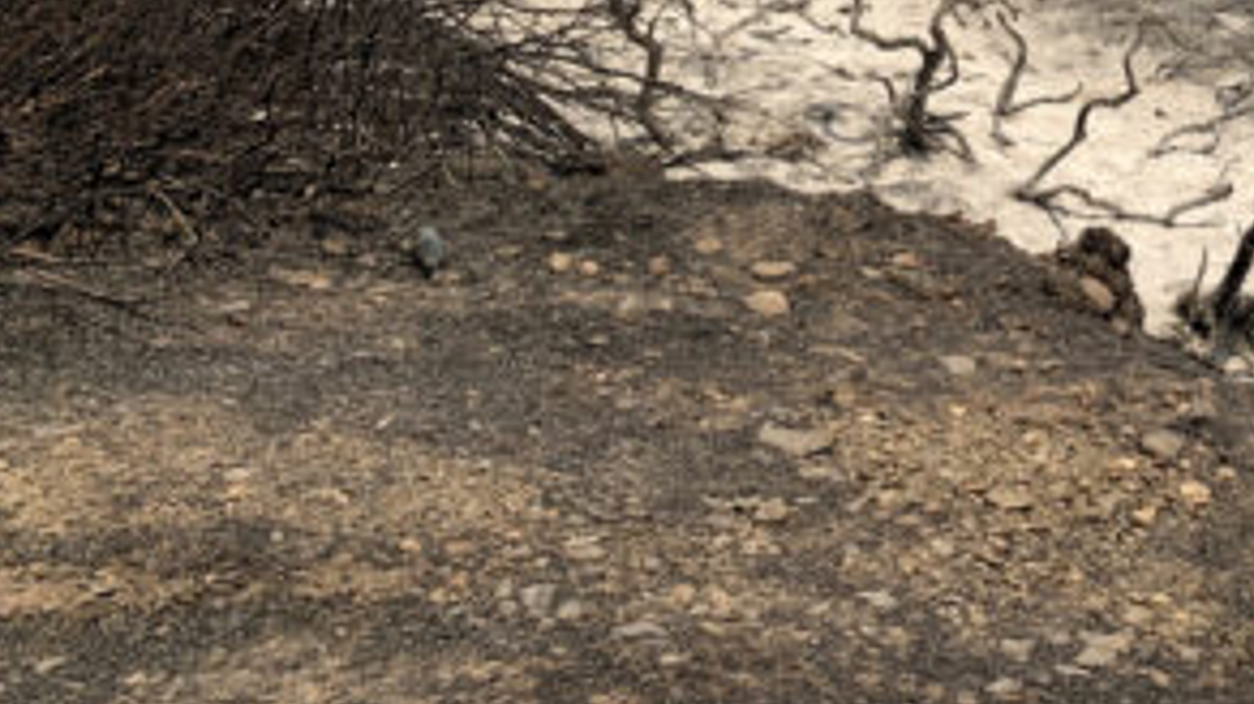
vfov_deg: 18.0
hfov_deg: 31.6
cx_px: 1211
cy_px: -240
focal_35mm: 62
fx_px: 2061
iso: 25
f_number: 1.8
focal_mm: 4.25
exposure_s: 1/2611
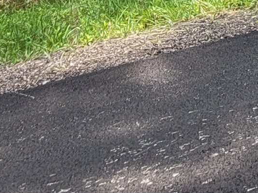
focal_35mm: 97
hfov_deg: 17.8
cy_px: -309
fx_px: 723
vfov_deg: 11.6
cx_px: 405
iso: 40
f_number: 2.2
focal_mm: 1.74
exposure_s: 1/408
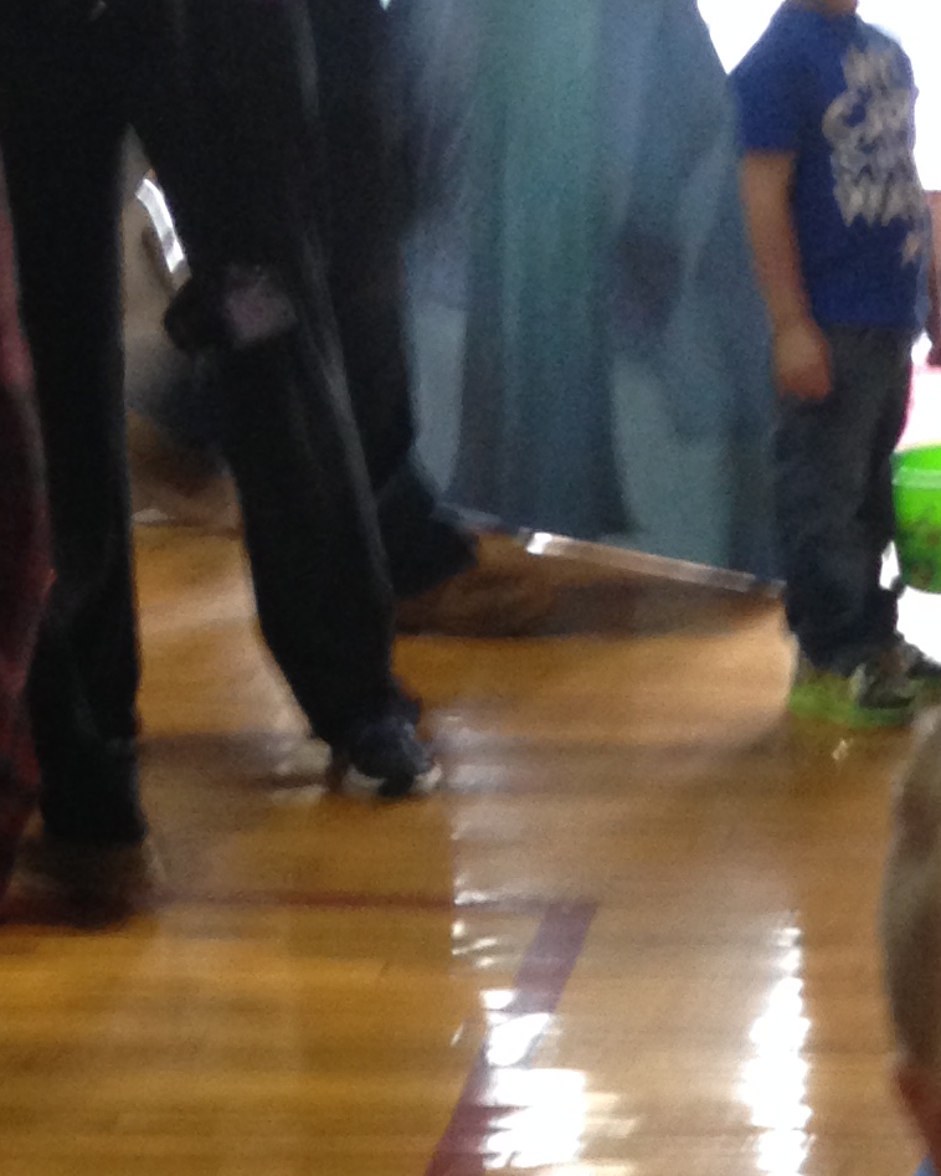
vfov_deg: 16.6
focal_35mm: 111
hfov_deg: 13.3
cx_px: 1266
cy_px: 1387
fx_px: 3863
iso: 160
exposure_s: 1/20
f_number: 2.4
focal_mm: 4.12
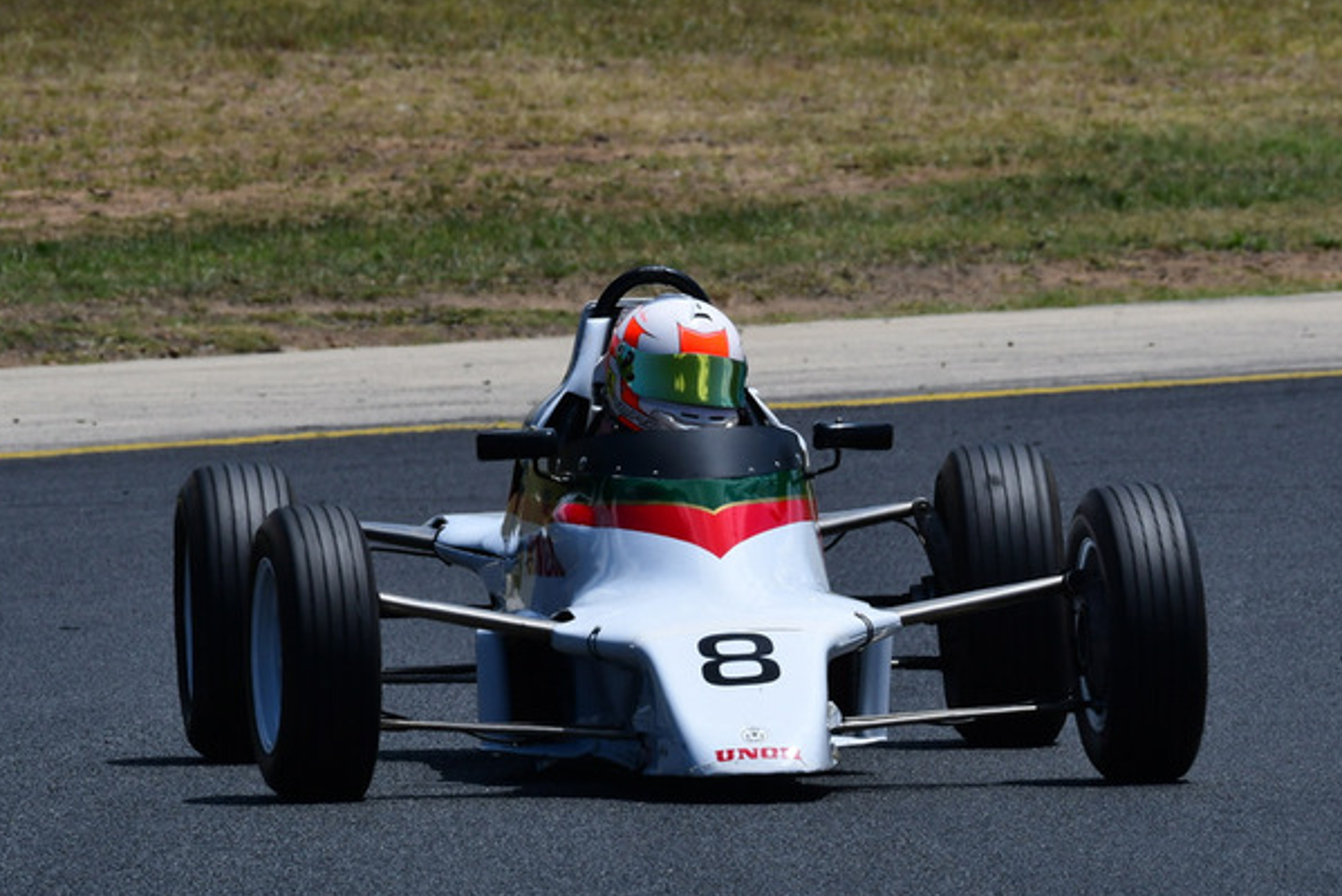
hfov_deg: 2.6
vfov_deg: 1.7
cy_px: 426
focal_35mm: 801
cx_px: 827
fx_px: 29873
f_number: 14
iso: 320
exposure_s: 1/640
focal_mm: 400
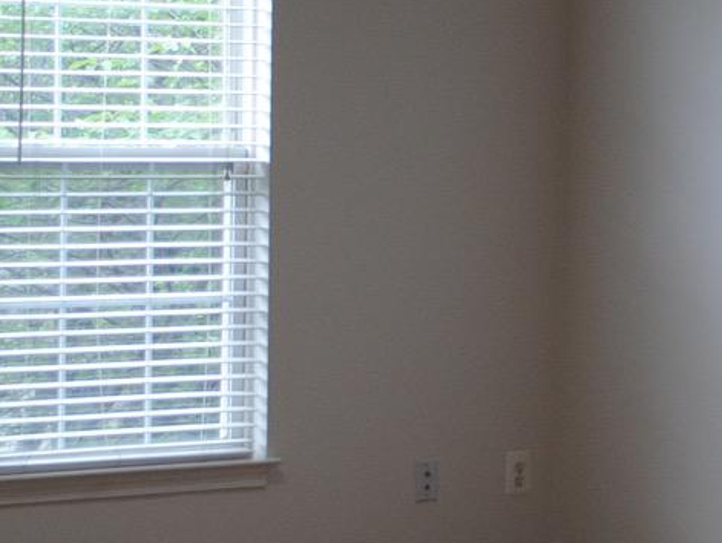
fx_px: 2881
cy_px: 242
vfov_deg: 10.8
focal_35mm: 138
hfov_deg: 14.1
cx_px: 710
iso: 200
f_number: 4
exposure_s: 1/50
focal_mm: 22
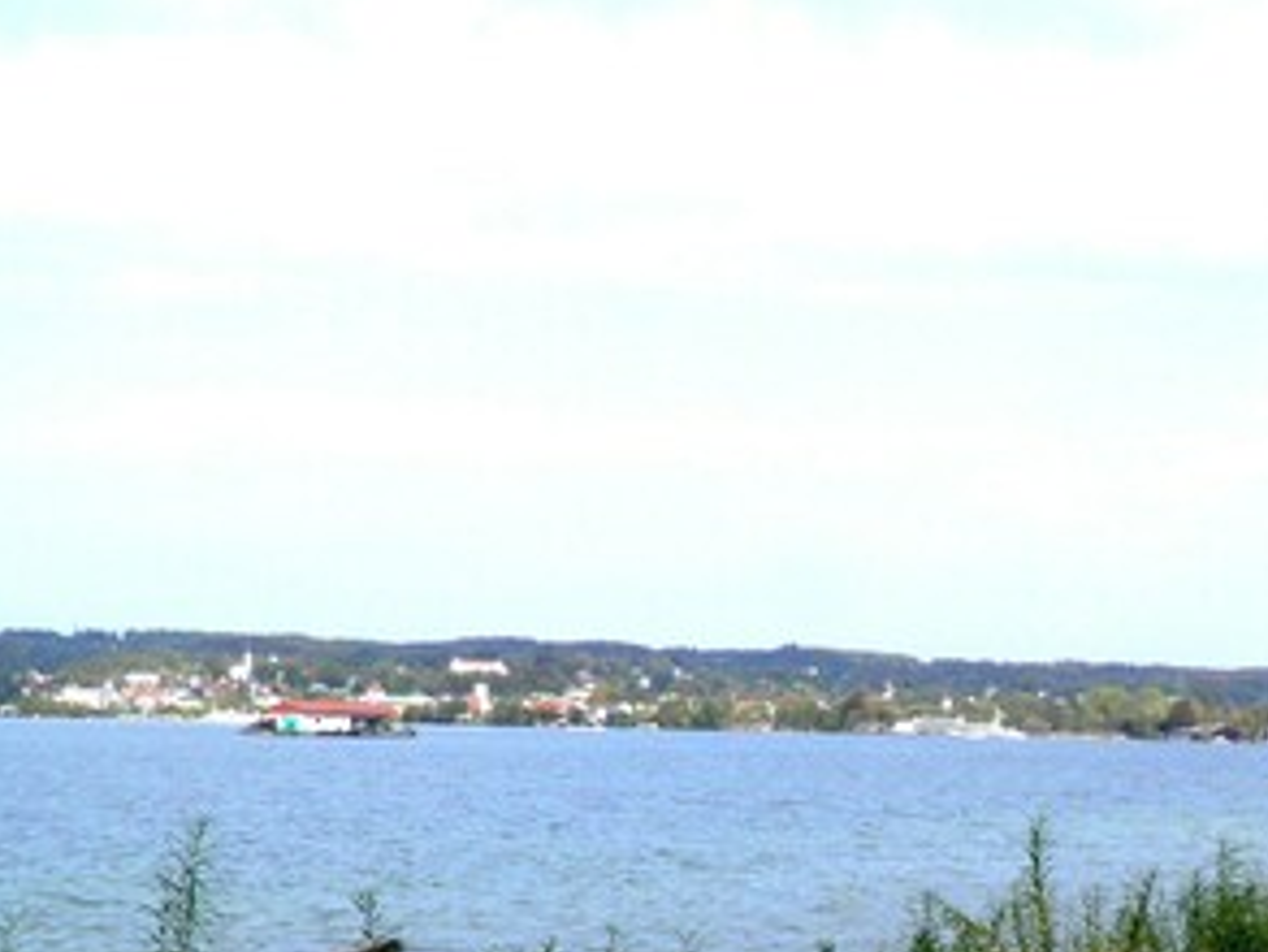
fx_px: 2052
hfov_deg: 33.5
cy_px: 917
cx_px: 976
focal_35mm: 56
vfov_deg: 25.1
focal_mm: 4.9
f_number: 5.7
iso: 100
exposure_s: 1/320
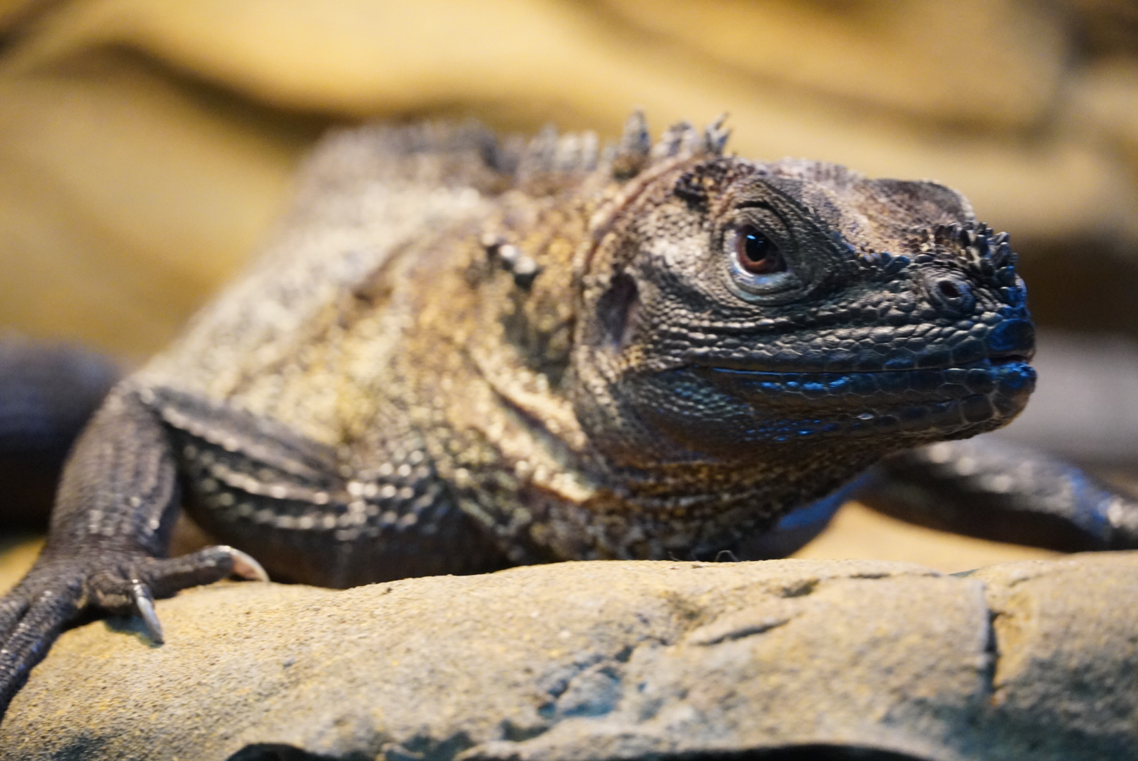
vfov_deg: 6.8
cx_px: 569
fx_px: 6406
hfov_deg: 10.2
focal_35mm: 202
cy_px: 380
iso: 6400
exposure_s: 1/50
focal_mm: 135
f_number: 5.6
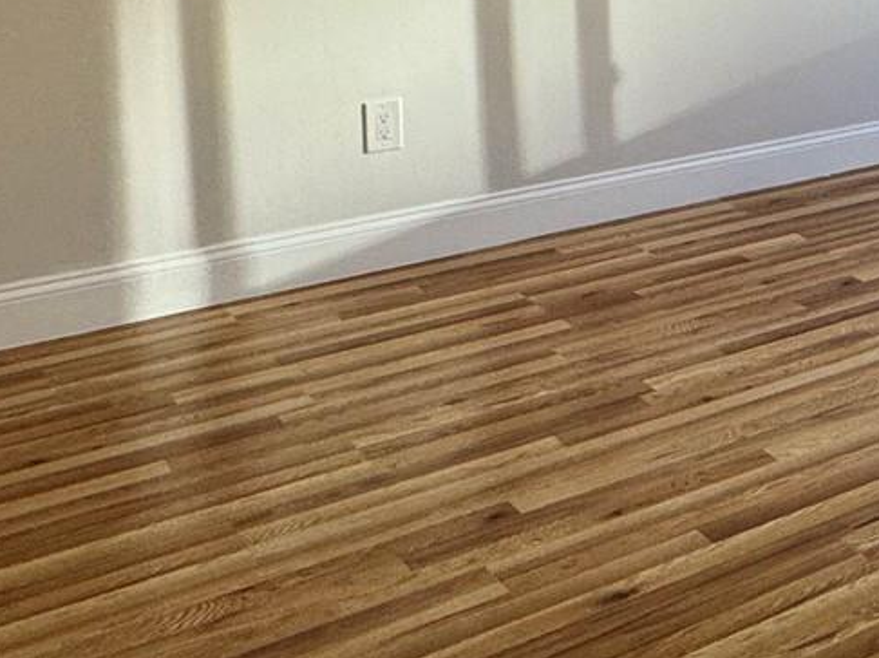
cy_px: -116
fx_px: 1497
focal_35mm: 59
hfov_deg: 25.7
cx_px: 1264
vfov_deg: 22.9
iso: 80
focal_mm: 2.22
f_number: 2.2
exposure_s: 1/120
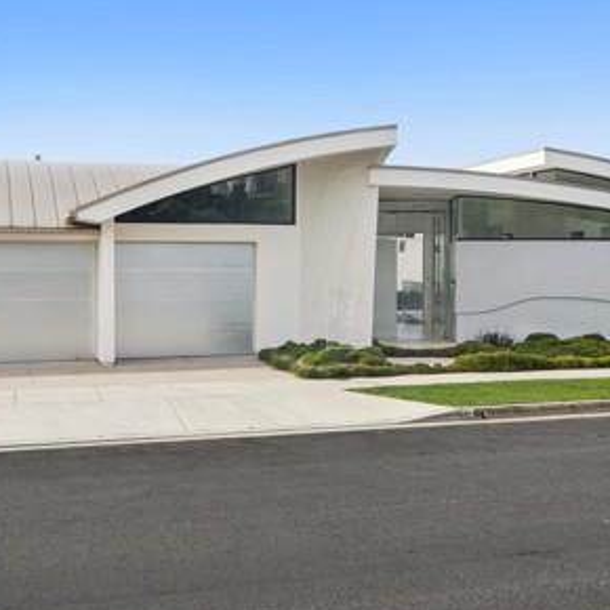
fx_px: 897
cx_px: 278
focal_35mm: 45
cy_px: 245
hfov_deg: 37.5
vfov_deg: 37.4
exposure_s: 1/320
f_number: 8
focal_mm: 24
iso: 100
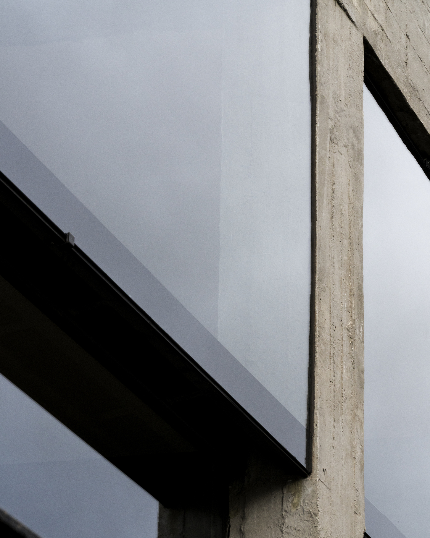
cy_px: 318
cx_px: 216
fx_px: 1893
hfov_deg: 13.0
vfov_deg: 16.2
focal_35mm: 119
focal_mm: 105
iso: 1600
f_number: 16
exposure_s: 1/50
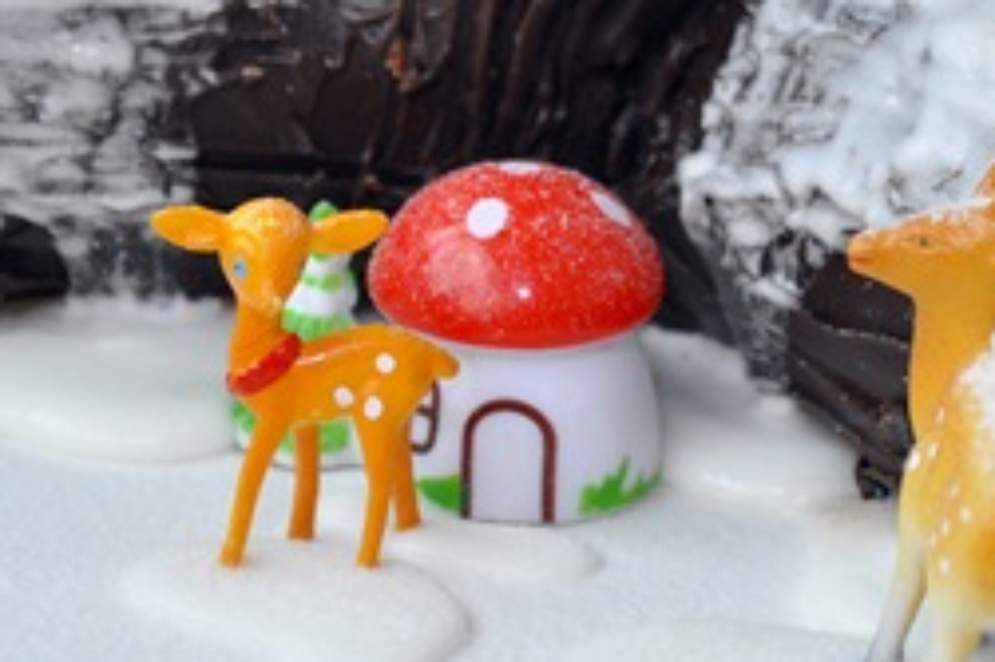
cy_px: -79
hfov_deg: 9.1
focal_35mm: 225
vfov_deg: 6.1
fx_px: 6214
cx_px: 694
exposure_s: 1/125
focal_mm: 58
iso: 640
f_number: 5
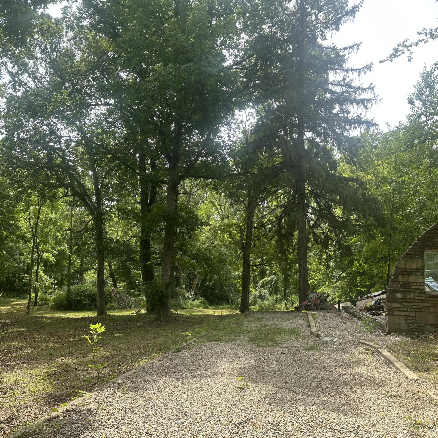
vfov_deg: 55.6
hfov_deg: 55.5
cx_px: 242
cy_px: 222
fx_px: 415
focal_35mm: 29
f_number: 1.78
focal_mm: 6.86
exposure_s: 1/943
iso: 80
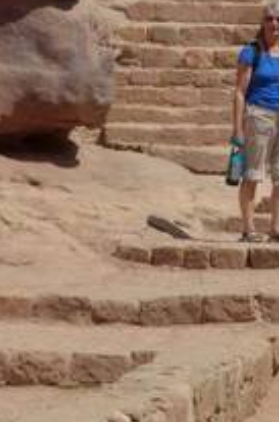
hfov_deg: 4.9
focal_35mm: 279
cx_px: 335
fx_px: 3256
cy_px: 2
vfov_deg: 7.4
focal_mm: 55
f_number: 14
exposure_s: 1/200
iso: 100
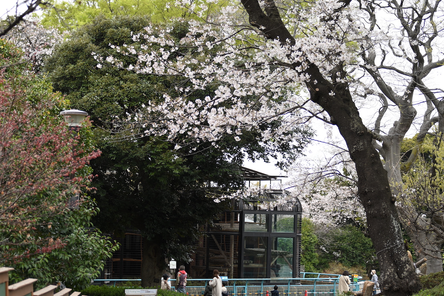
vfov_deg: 12.9
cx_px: 221
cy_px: 148
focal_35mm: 106
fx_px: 1307
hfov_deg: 19.3
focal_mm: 70
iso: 200
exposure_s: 1/320
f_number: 4.5
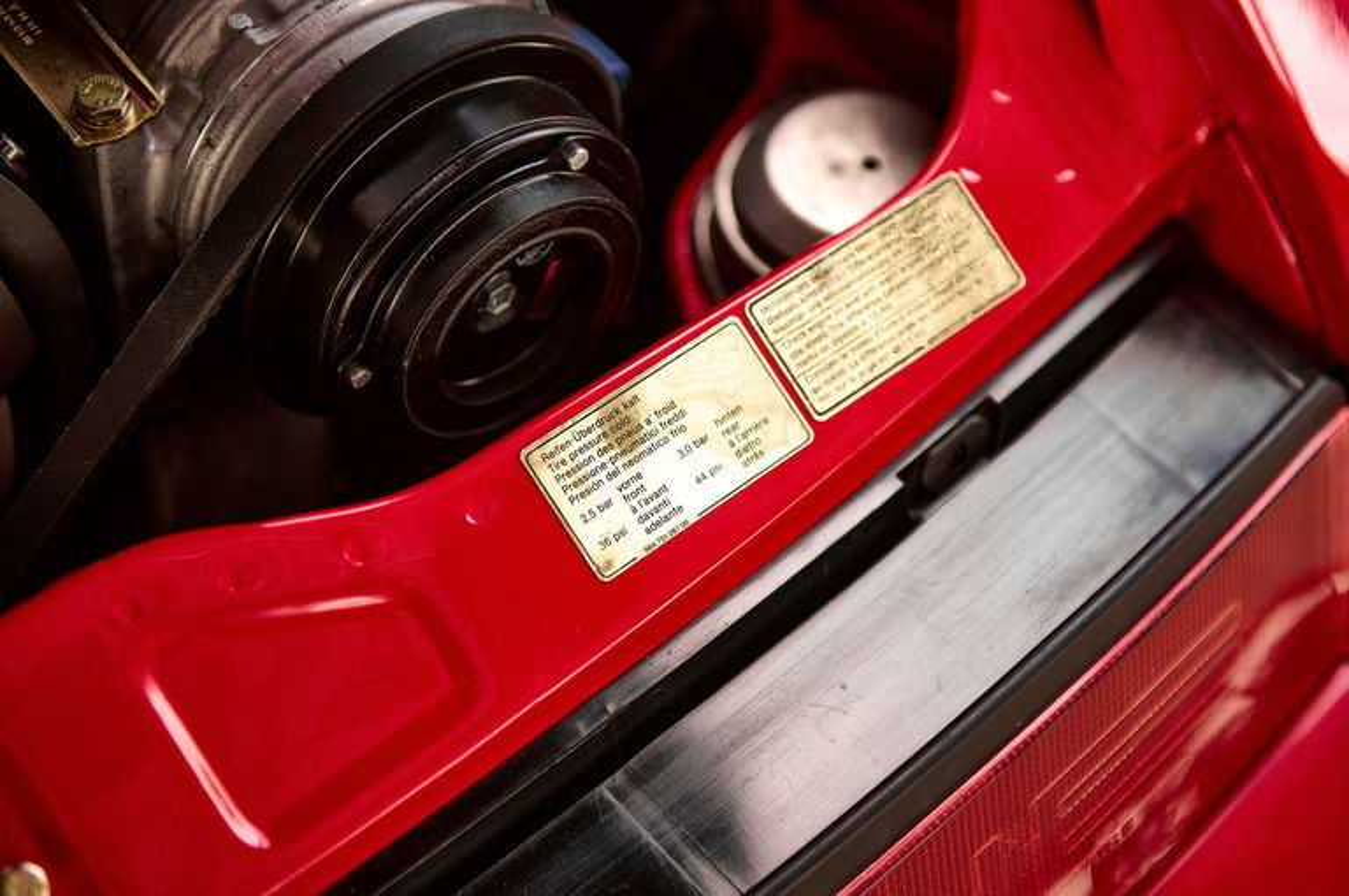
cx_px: 674
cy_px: 448
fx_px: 2620
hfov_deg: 28.9
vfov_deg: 19.4
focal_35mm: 70
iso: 800
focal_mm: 70
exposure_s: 1/250
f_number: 2.8
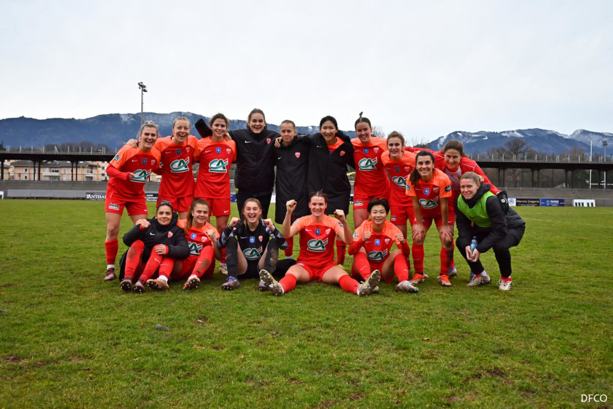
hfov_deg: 55.8
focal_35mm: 34
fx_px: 579
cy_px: 204
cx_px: 306
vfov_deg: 38.9
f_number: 7.1
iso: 4000
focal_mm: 34
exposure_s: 1/640
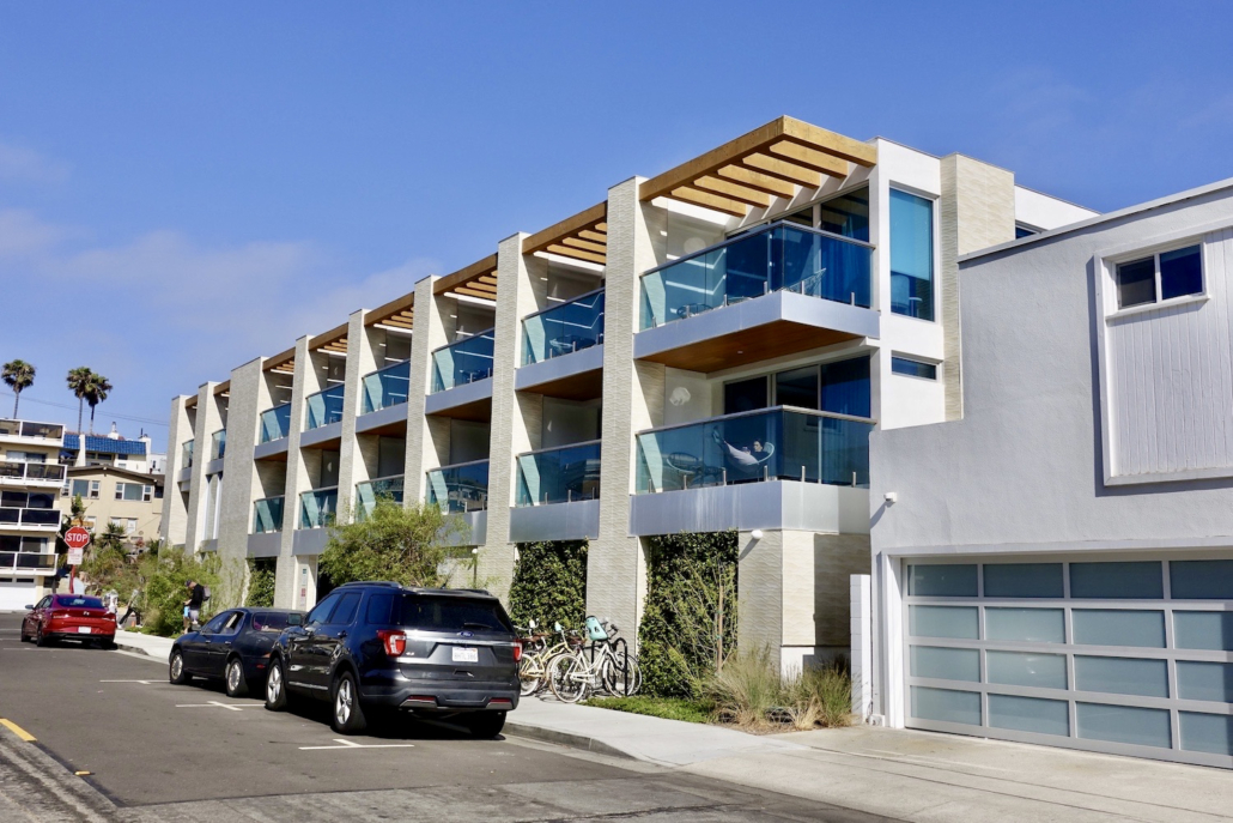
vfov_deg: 40.0
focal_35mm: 33
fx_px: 1130
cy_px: 412
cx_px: 616
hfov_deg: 57.2
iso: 125
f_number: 5.6
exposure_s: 1/800
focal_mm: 12.2
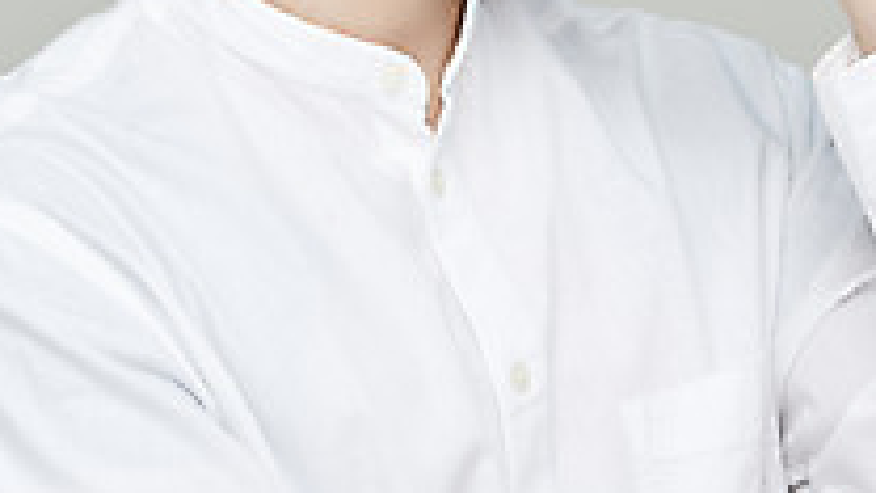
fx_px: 9361
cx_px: 432
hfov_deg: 5.4
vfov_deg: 3.0
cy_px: -88
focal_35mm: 403
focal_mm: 200
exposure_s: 1/125
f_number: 8
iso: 64
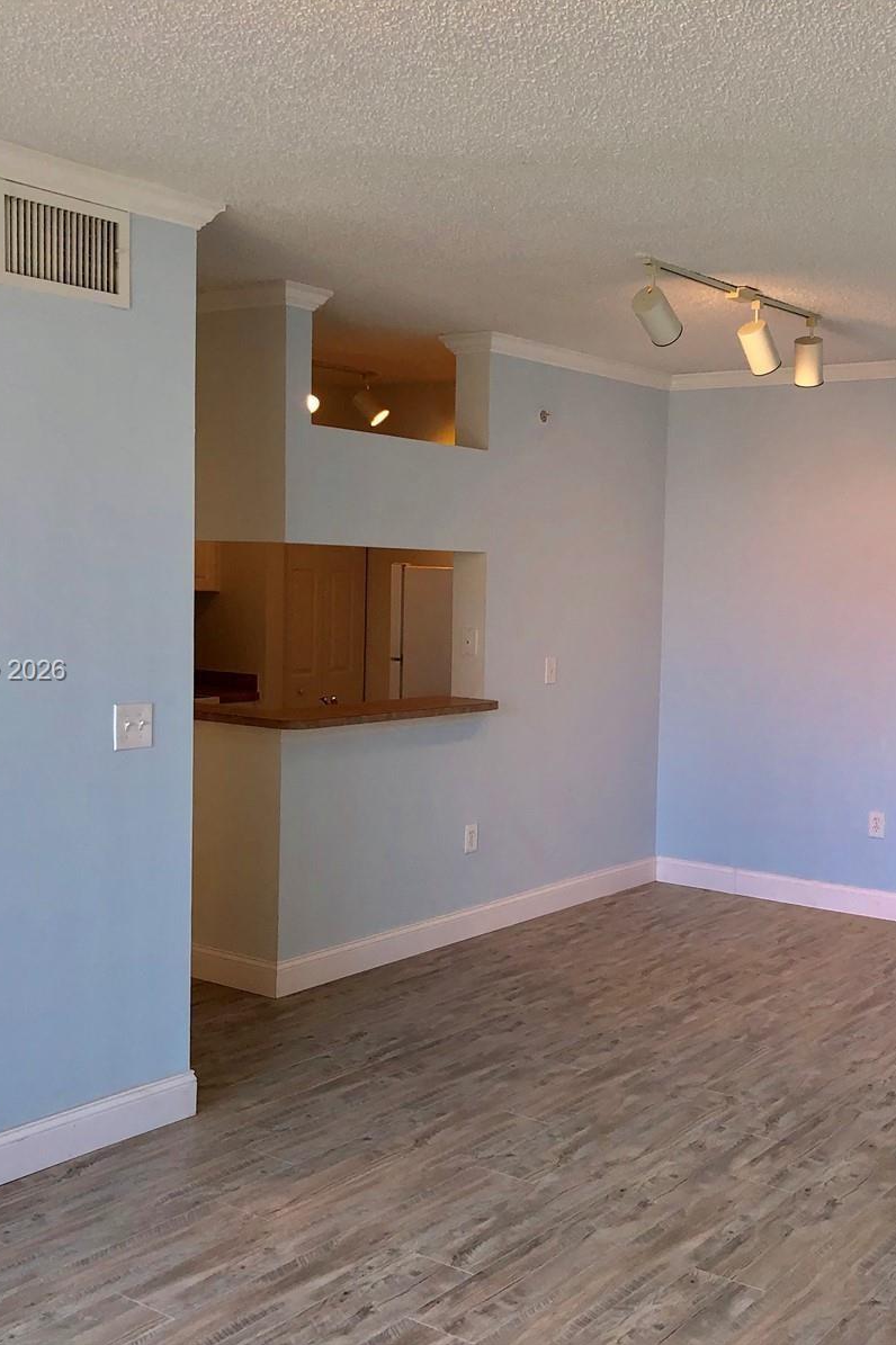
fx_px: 1457
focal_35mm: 39
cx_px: 616
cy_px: 672
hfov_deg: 33.8
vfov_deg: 49.6
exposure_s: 1/120
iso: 50
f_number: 1.8
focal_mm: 4
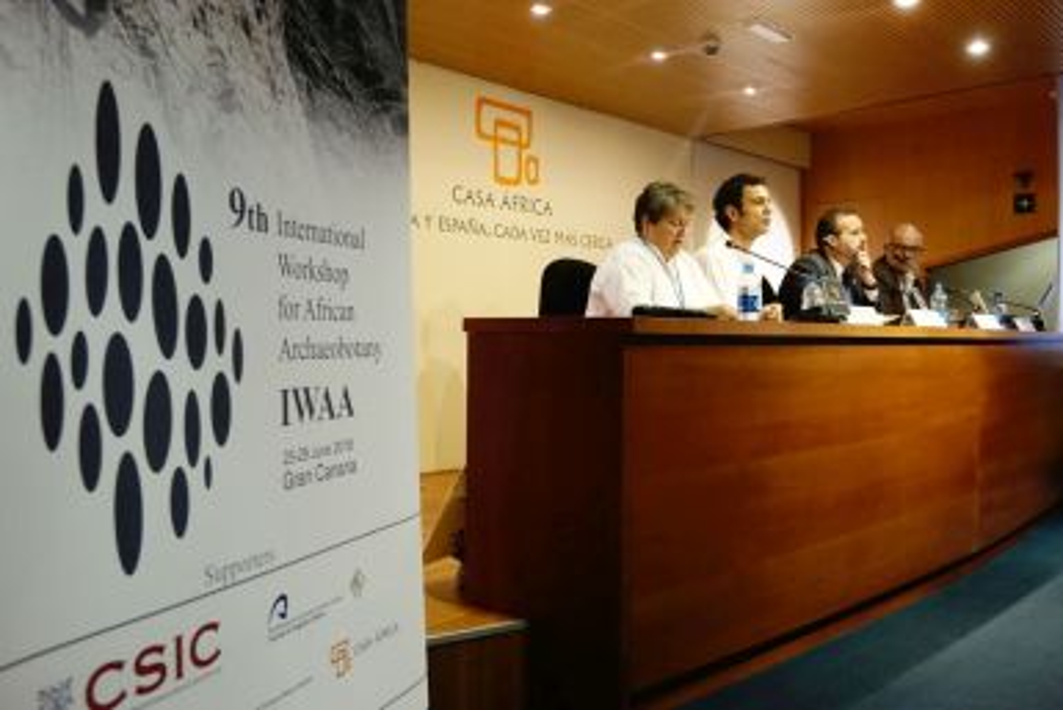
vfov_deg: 38.9
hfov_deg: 55.8
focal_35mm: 34
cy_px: 355
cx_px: 532
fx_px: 1004
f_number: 2.8
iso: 1600
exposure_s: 1/60
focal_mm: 12.3
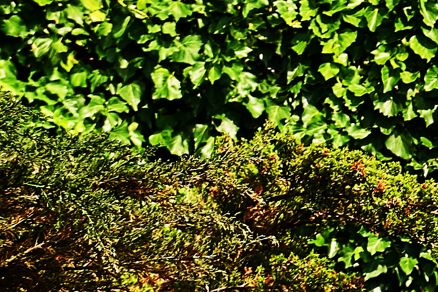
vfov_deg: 1.4
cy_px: 74
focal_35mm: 994
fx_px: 12096
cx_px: 1037
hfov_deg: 2.1
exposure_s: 1/500
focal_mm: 170
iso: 200
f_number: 7.1
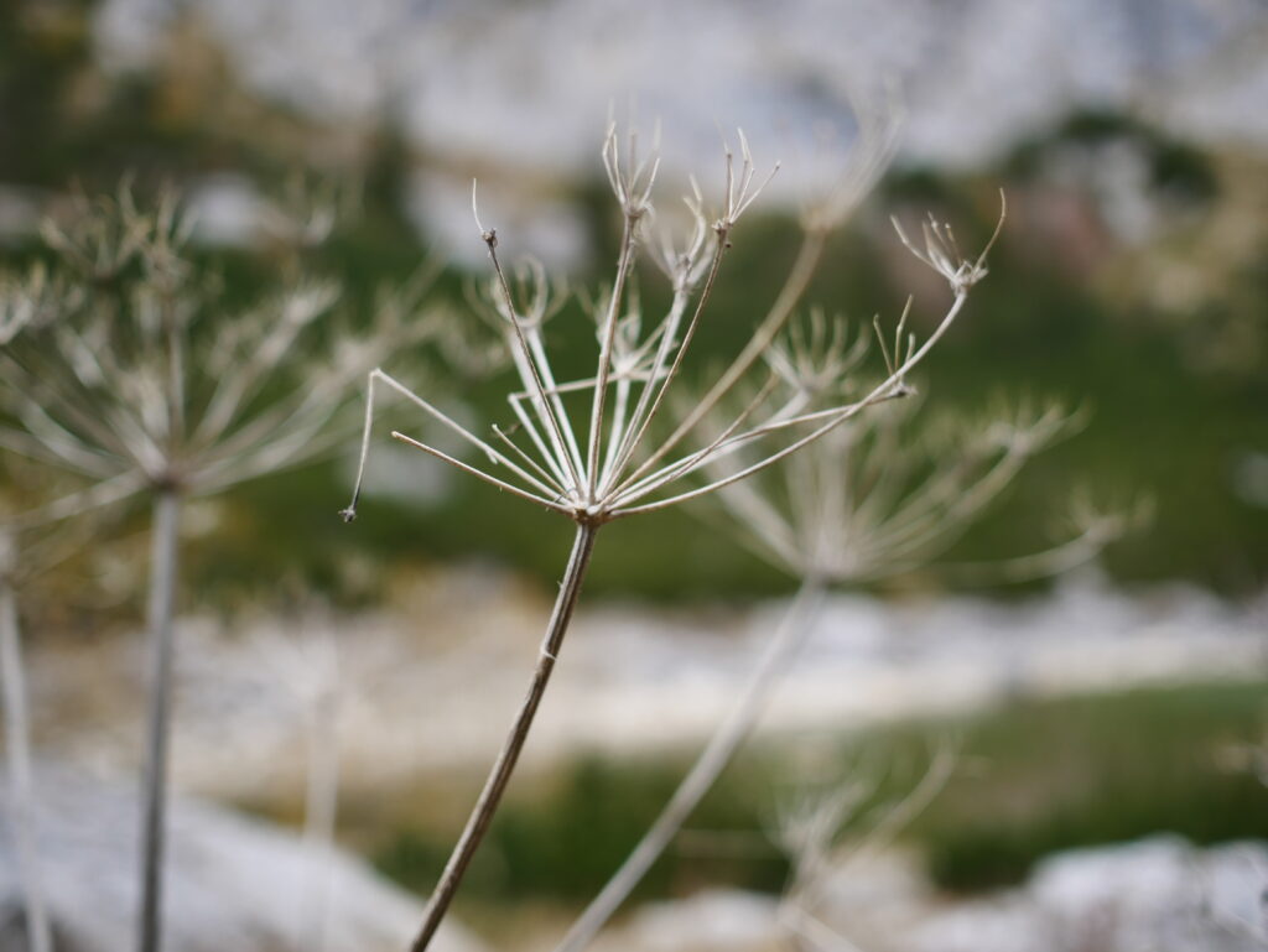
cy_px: 476
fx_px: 1246
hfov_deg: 53.9
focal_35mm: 34
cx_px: 634
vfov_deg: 41.8
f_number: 1.8
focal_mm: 17
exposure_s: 1/2500
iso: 200
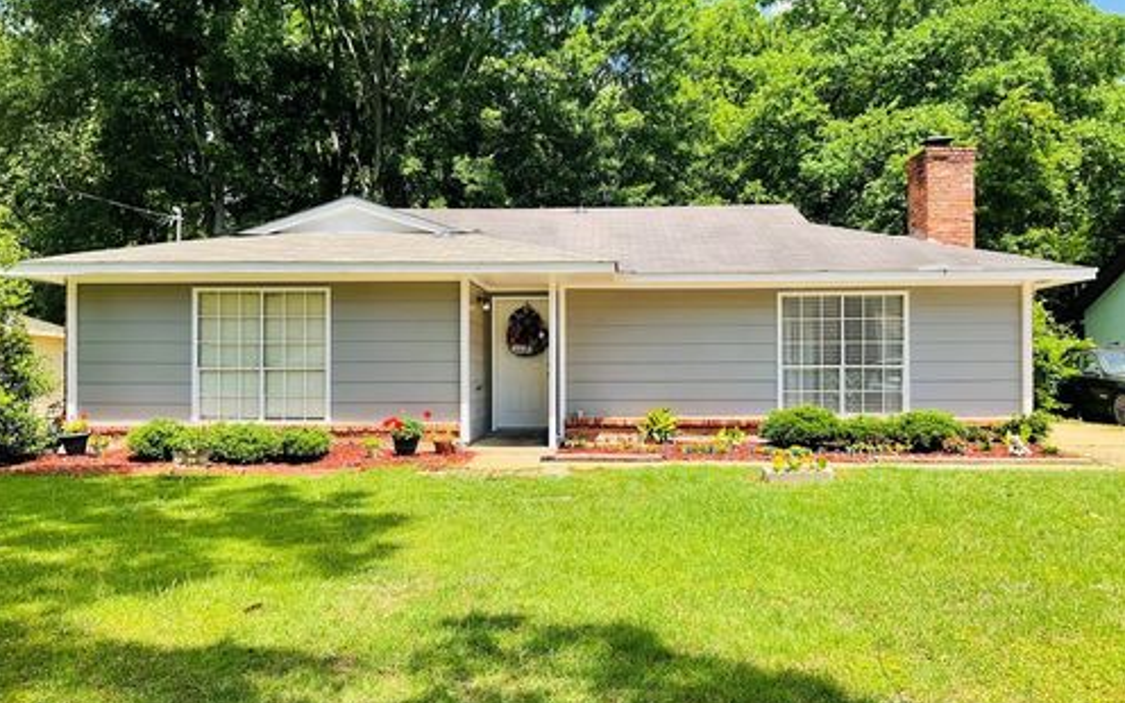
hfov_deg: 61.2
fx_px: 950
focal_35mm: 31
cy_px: 362
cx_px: 560
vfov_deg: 40.6
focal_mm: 3
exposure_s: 1/883
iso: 25
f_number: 1.8
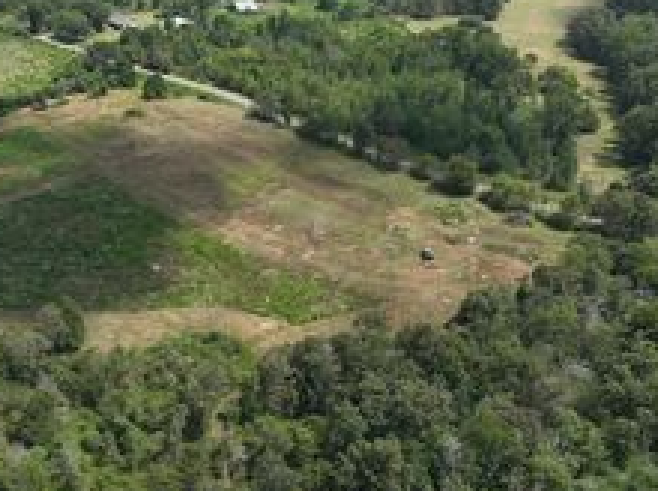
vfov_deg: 30.8
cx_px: 167
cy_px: 251
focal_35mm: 47
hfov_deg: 39.5
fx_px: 891
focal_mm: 12.29
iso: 100
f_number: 5
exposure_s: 1/800
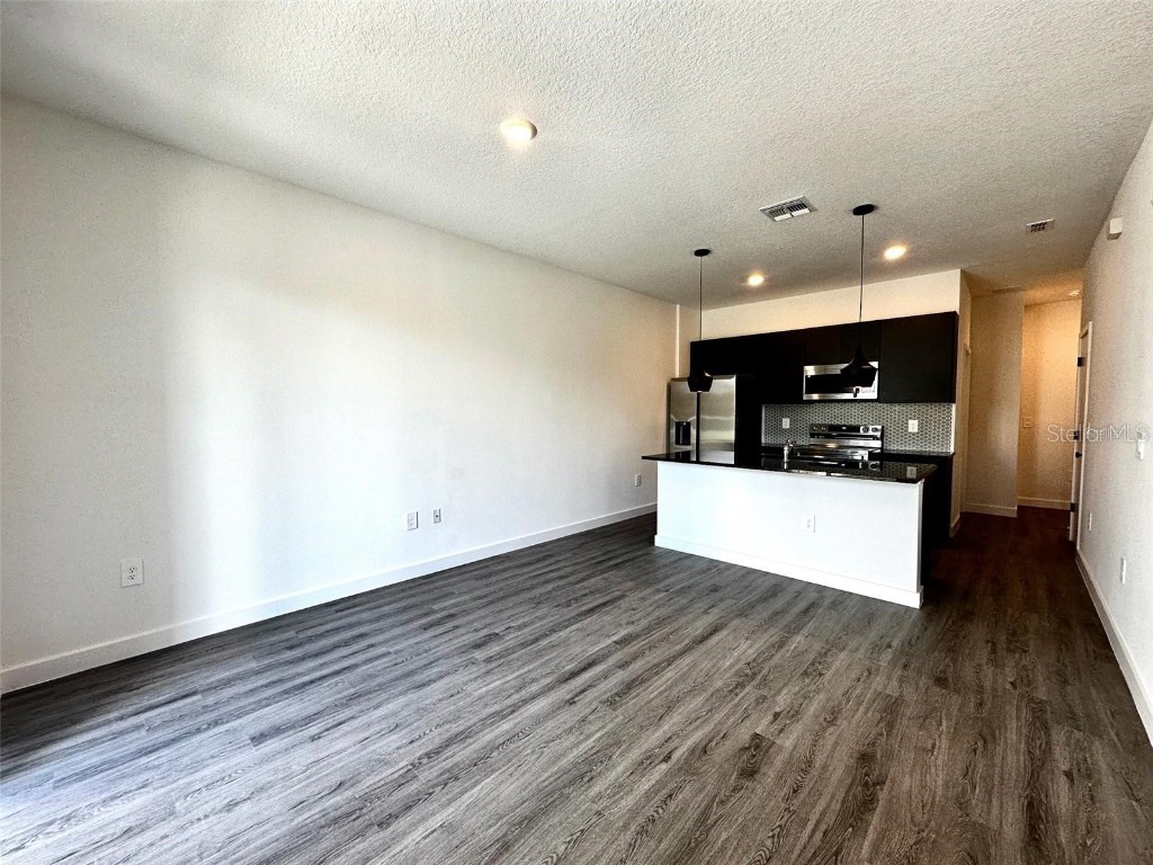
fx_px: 466
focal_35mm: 14
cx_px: 576
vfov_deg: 85.7
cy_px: 432
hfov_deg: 102.1
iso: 100
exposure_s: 1/120
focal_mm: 2.22
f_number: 2.2
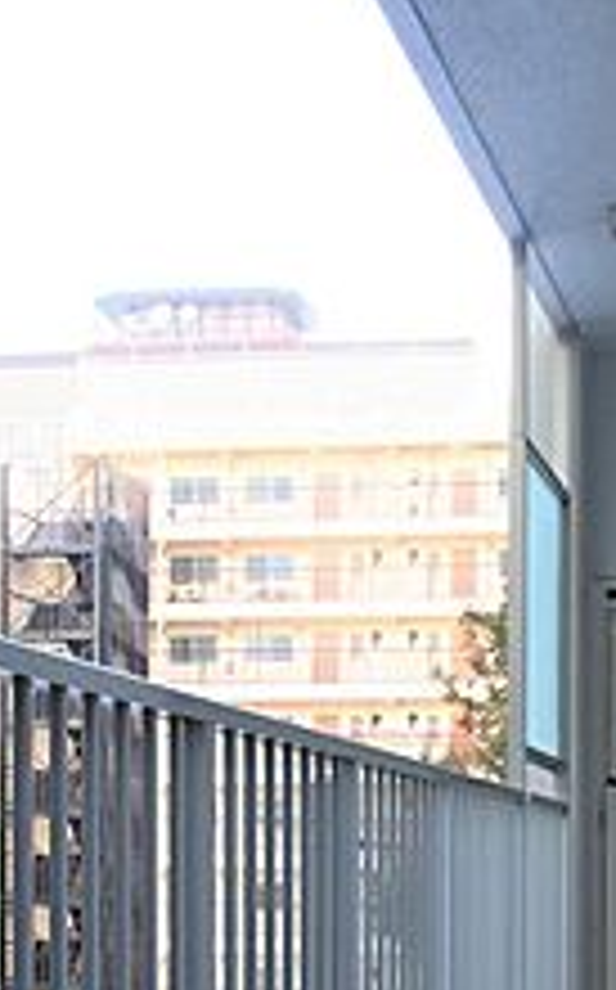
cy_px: 891
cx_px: 452
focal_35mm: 80
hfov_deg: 16.2
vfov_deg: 25.1
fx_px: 2155
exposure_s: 1/50
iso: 100
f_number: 5.6
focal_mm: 24
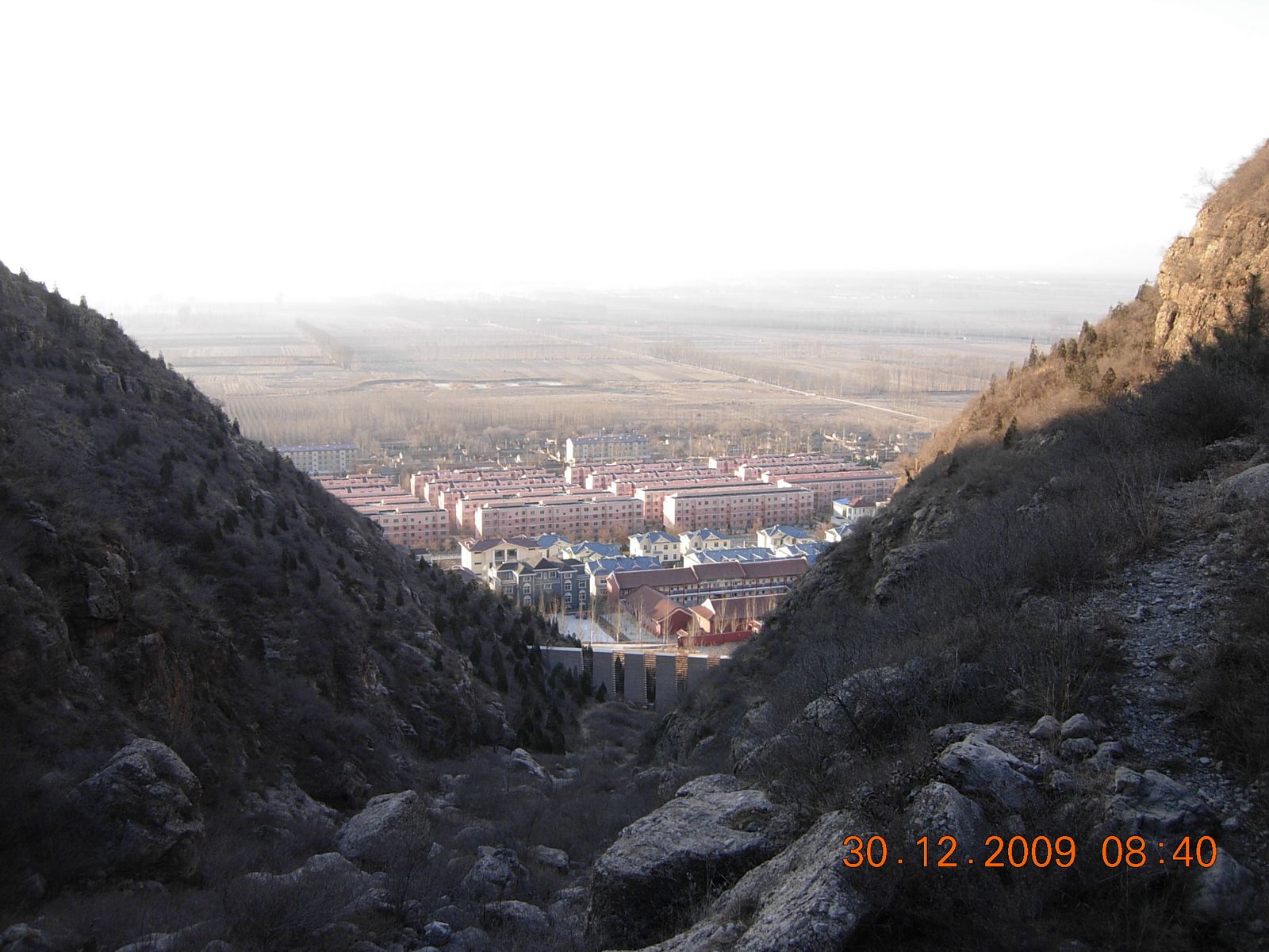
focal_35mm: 36
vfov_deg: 39.7
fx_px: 1320
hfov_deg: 51.4
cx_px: 634
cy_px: 476
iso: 50
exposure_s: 1/121
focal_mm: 7.5
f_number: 3.4
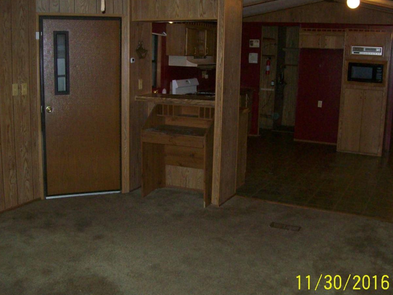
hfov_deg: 43.8
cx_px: 188
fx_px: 488
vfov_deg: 33.6
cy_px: 141
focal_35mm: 43
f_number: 2.7
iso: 200
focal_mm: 6
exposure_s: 1/64
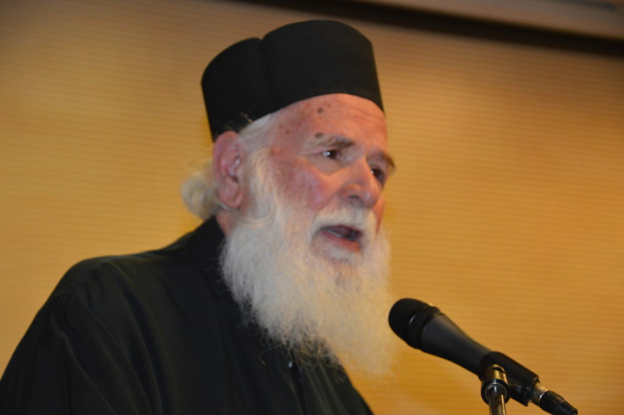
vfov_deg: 10.7
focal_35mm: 128
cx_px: 312
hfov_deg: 16.1
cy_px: 208
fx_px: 2208
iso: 800
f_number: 5.6
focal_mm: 85
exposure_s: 1/60
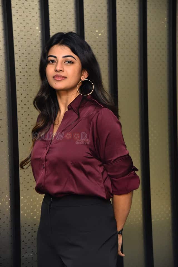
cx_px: 89
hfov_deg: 14.4
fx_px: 705
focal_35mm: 95
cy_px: 134
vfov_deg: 21.5
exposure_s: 1/125
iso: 1600
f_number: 4.5
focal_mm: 95
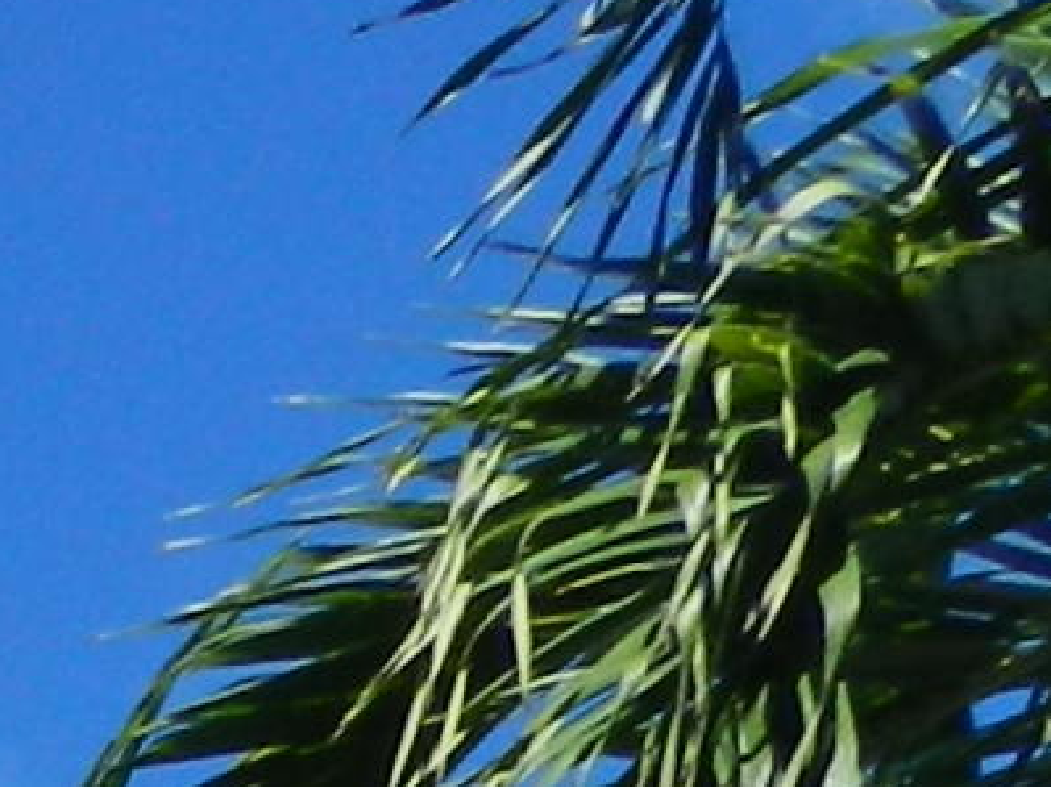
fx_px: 5251
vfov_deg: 7.0
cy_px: 2901
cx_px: -2144
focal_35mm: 173
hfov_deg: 9.1
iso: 160
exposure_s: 1/1000
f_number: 4.5
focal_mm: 4
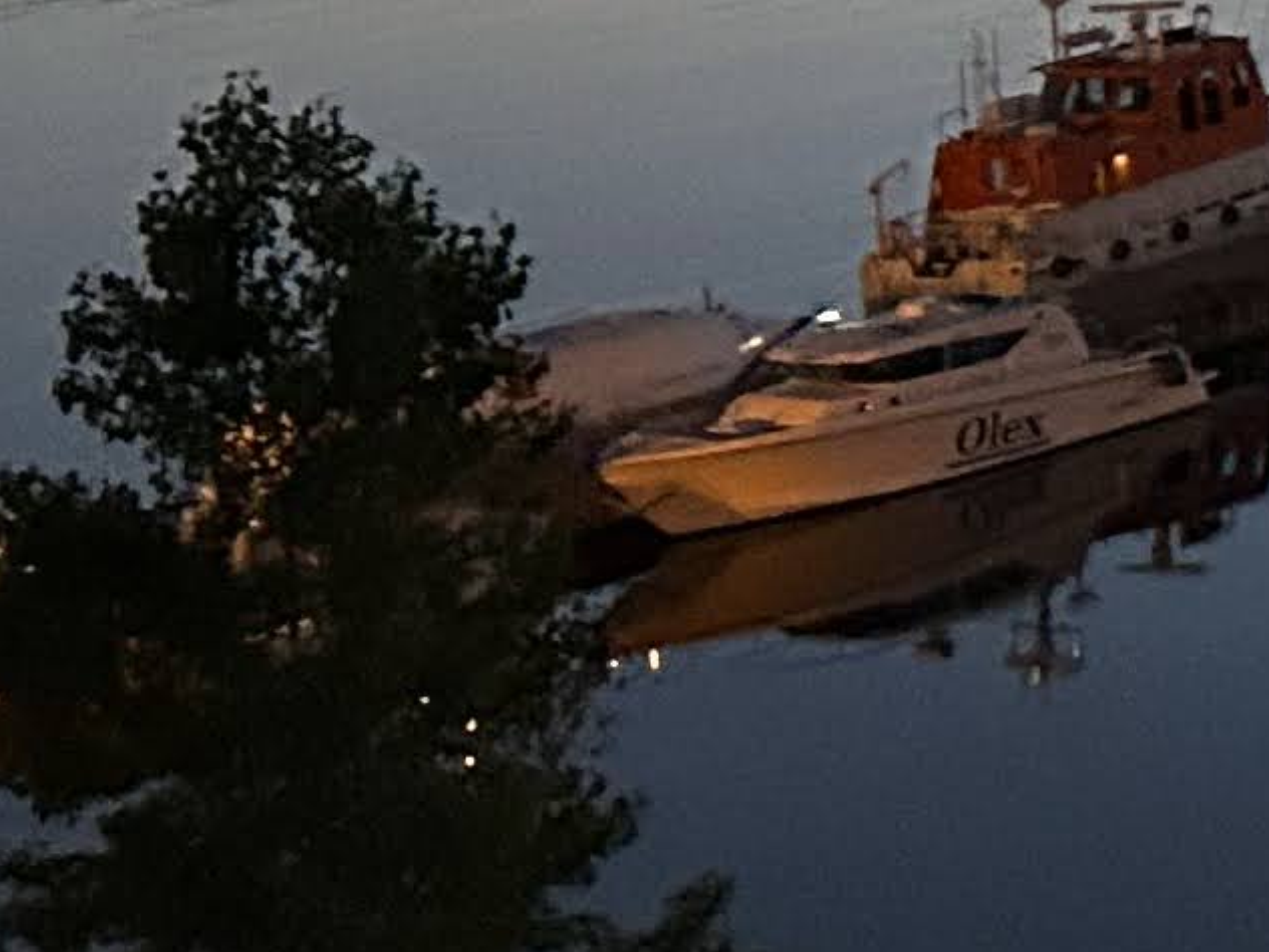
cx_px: 2839
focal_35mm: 166
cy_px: -1111
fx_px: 6085
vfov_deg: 8.4
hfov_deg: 10.5
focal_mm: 5.7
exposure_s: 1/50
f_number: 1.5
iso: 400
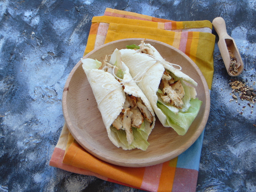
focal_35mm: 71
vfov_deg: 20.7
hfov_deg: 27.4
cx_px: 128
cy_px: 96
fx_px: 525
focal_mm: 12.8
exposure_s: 1/20
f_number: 3.7
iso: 80
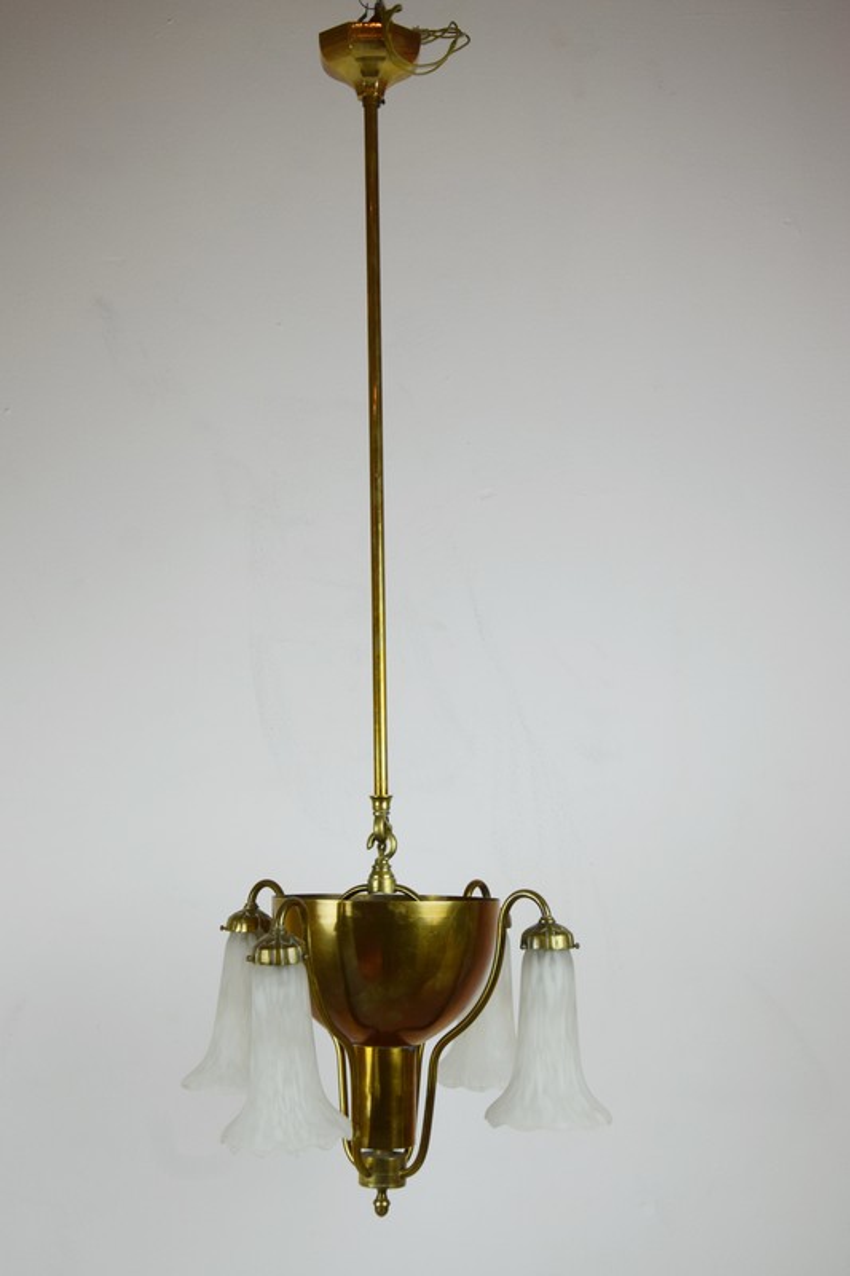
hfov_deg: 25.7
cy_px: 638
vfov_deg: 37.9
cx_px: 425
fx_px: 1860
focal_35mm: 52
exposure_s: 1/200
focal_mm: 35
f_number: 7.1
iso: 400
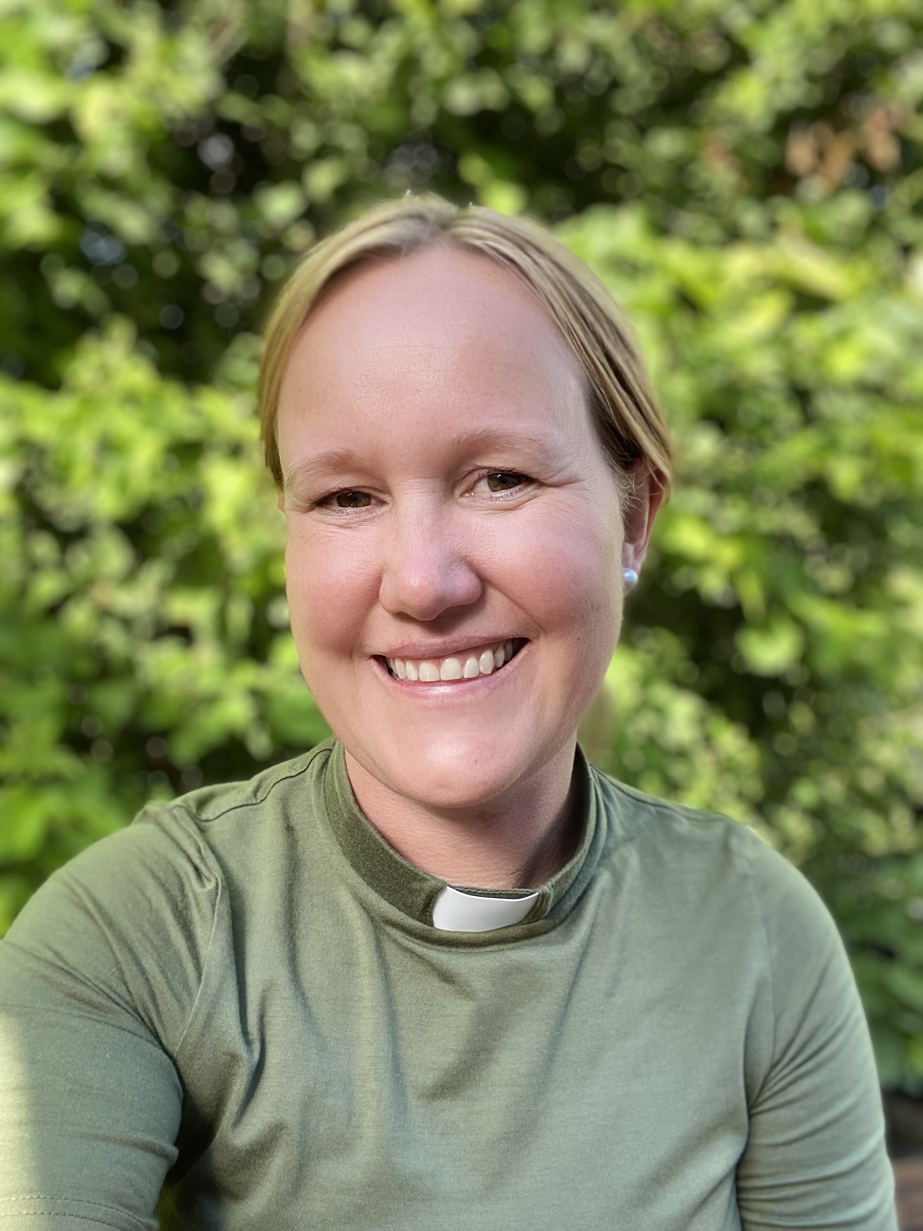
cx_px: 462
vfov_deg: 60.0
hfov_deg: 46.8
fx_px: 1067
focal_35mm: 30
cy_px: 616
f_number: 2.2
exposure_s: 1/122
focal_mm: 2.71
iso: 25
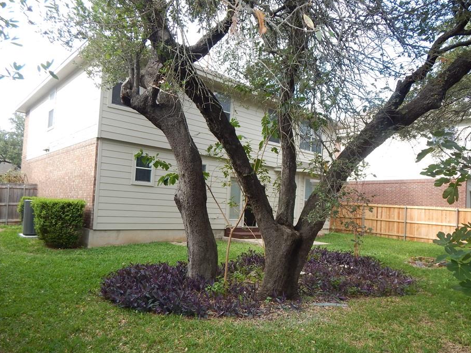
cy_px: 196
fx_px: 340
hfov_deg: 69.1
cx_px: 266
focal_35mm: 25
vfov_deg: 54.8
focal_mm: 4
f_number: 3
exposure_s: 1/250
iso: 125
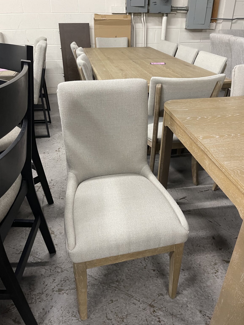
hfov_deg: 53.1
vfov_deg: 67.3
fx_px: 244
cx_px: 120
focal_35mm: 26
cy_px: 166
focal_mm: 5.1
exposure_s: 1/60
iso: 250
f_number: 1.6
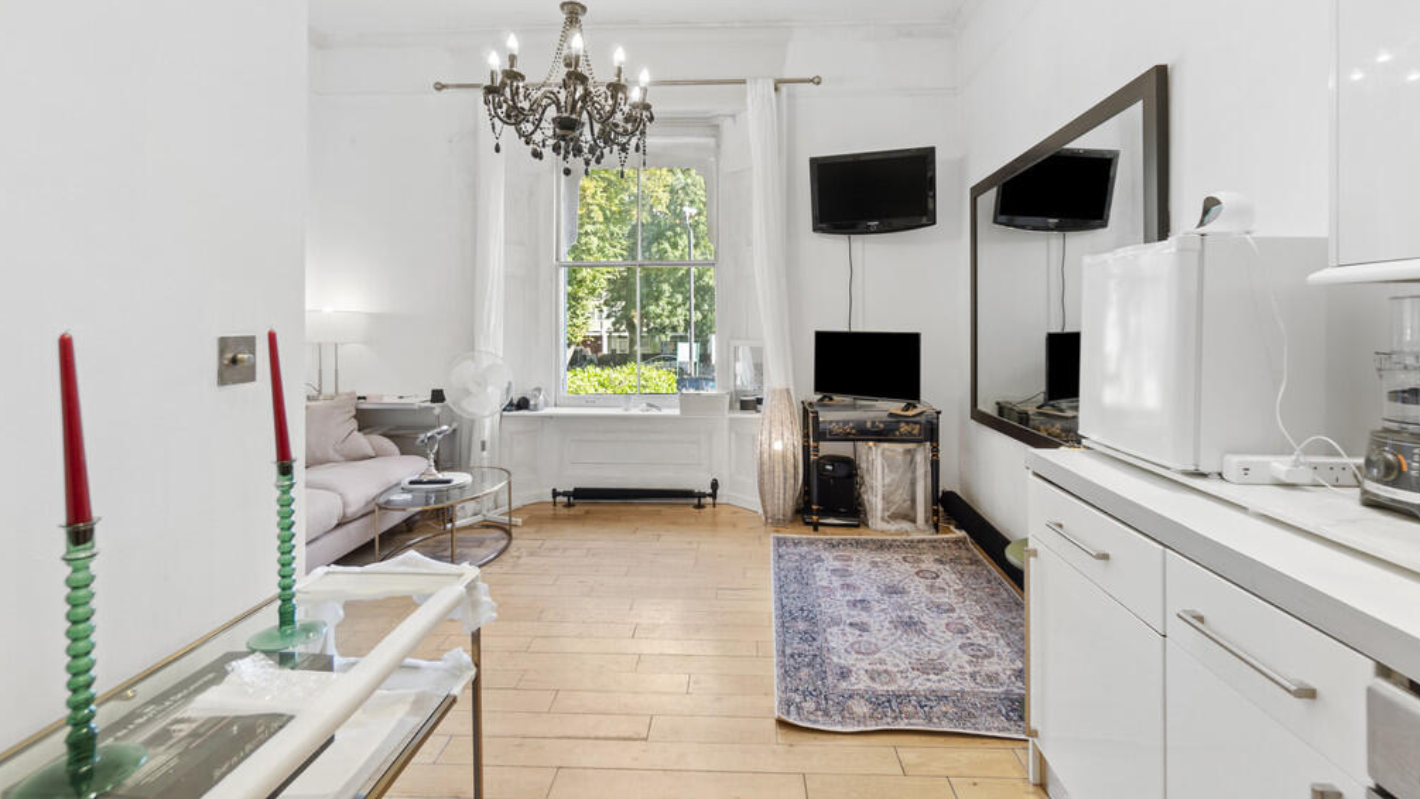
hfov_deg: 99.4
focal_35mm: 16
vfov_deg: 66.7
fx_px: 602
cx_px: 706
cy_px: 342
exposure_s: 1/8
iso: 100
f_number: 4
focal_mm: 10
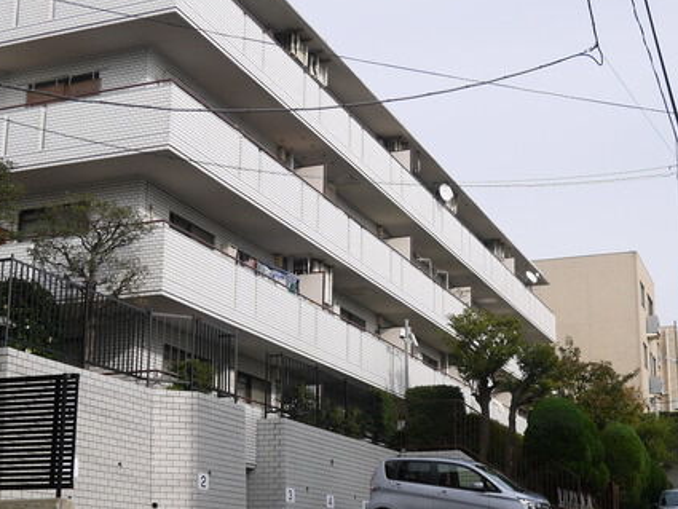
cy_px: 322
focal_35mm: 55
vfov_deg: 26.5
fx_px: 1078
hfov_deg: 34.9
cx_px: 378
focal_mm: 14
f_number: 4
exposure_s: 1/1300
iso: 160
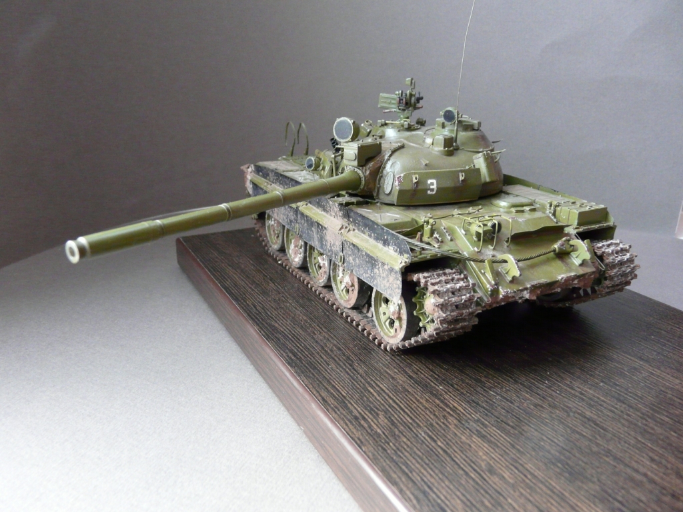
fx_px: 552
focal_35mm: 28
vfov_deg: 49.7
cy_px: 256
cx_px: 342
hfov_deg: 63.4
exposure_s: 1/20
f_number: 2.8
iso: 400
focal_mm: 4.6
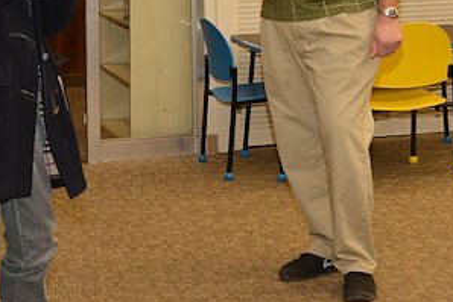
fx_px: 1108
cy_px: -40
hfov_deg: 23.1
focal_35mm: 88
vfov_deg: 15.1
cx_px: 263
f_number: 8
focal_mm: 35
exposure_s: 1/50
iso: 400
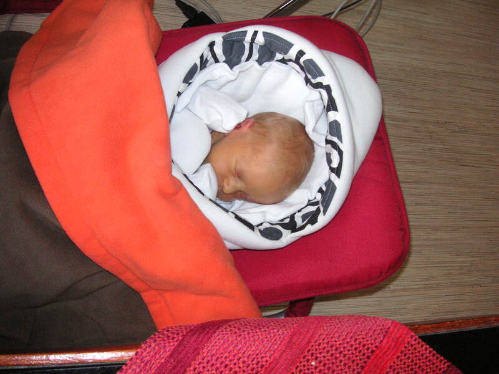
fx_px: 533
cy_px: 187
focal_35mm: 37
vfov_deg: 38.7
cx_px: 250
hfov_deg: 50.1
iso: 160
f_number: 2.8
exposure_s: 1/45
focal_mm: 6.1
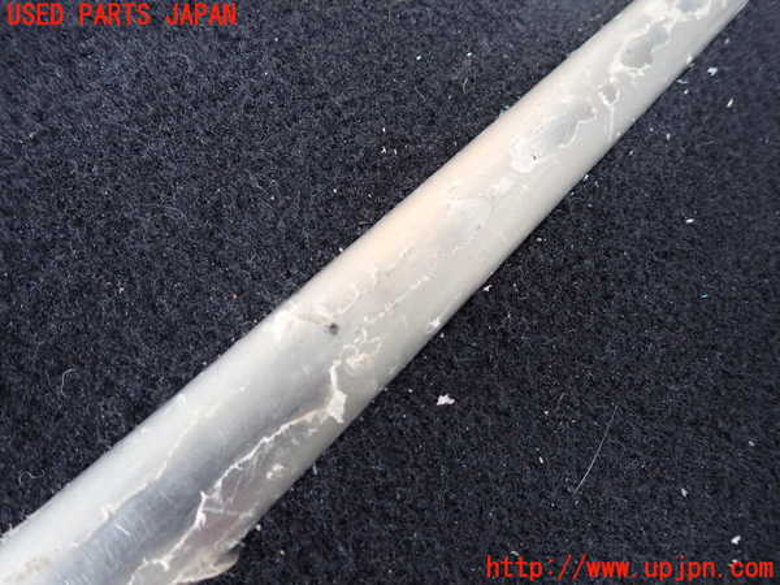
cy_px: 292
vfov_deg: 54.9
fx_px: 563
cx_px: 390
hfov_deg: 69.4
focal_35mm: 25
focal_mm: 4.5
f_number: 2
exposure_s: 1/40
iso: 200
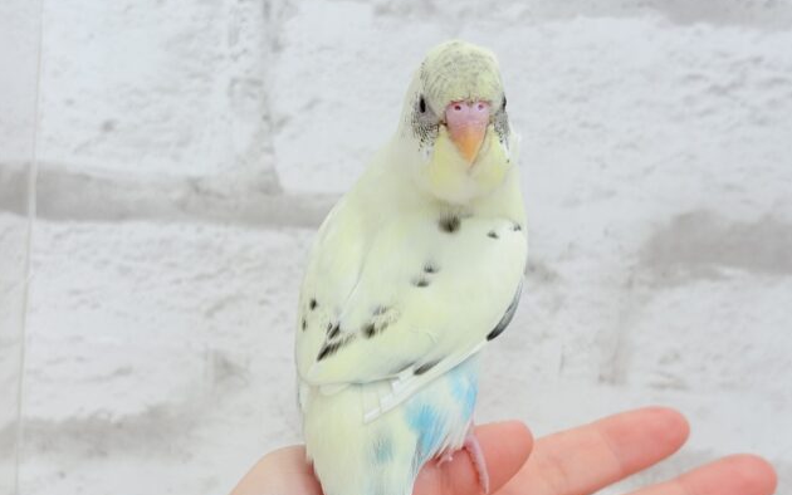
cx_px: 399
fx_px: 1209
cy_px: 253
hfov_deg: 36.3
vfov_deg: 23.2
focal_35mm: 56
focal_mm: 5.96
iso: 32
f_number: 1.6
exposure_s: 1/50
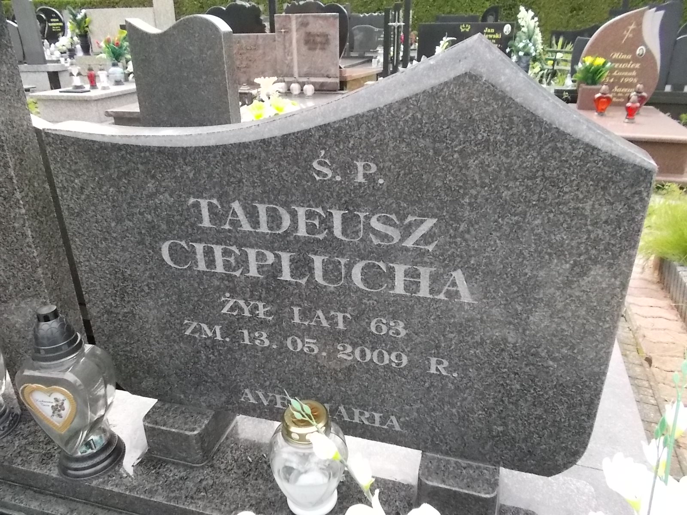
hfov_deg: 67.3
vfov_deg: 53.1
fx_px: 516
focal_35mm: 26
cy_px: 258
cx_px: 344
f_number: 8
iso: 400
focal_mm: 4.6
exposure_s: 1/200
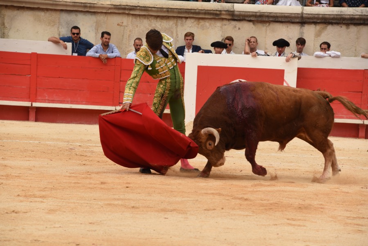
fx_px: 1841
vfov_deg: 7.6
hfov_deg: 11.4
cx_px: 184
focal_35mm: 180
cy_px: 123
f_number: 7.1
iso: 400
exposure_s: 1/800
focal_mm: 180
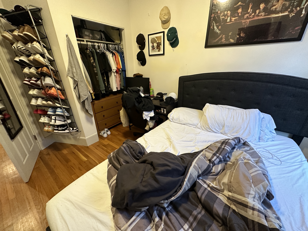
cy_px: 116
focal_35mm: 14
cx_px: 154
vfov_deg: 85.7
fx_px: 125
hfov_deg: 102.1
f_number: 2.2
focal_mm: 2.22
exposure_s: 1/60
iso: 320
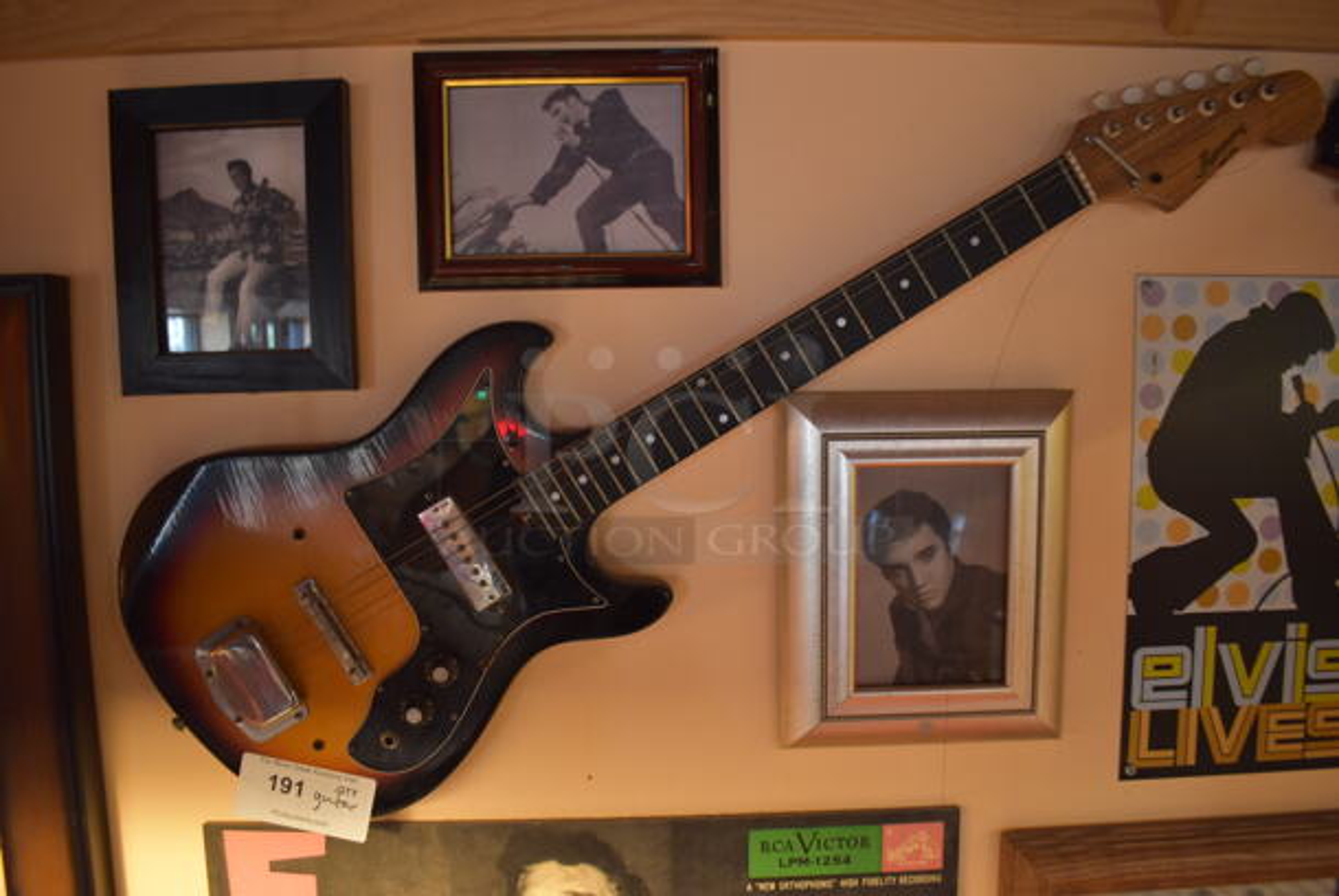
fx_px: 1005
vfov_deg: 48.0
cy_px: 448
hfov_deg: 67.3
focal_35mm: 27
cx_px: 670
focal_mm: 18
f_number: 3.5
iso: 2000
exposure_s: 1/30
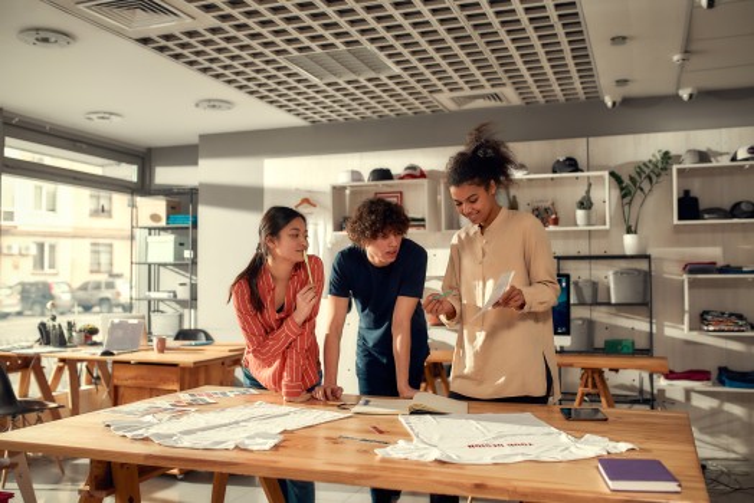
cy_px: 252
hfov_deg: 54.4
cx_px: 377
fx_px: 733
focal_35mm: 35
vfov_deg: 37.9
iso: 100
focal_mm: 35
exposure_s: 1/80
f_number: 2.8
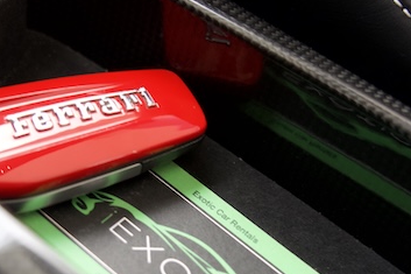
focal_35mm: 71
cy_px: 184
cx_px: 182
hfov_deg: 28.4
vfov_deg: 19.1
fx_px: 810
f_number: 4
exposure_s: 1/160
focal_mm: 38
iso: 2000
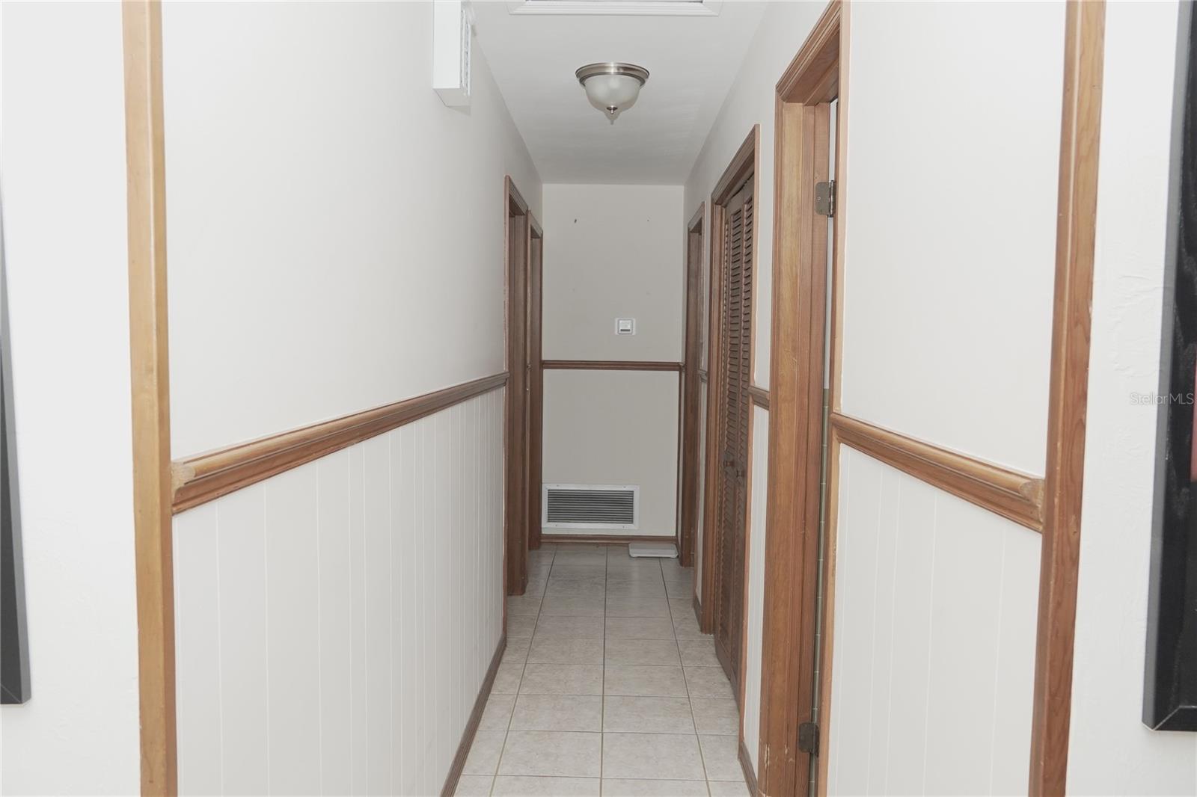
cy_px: 398
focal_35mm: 27
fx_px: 898
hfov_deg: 67.4
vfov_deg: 47.9
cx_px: 598
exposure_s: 1/125
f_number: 7.1
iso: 800
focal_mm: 18
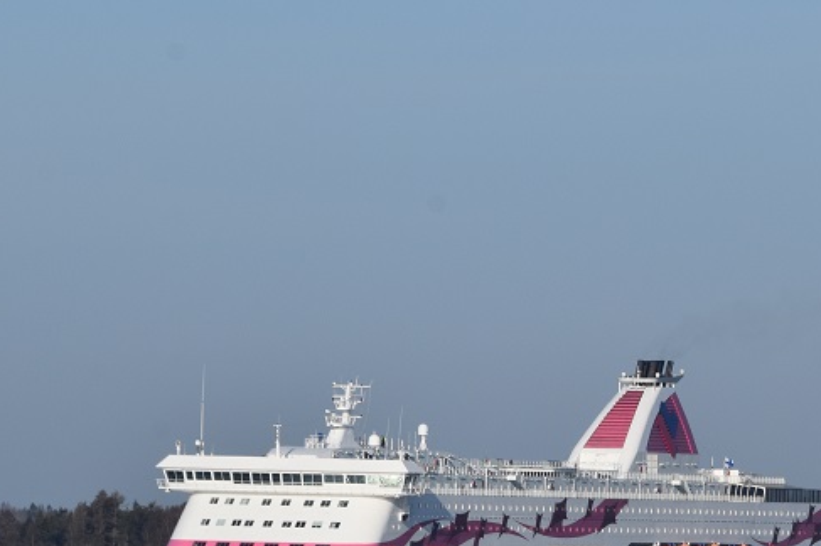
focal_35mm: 268
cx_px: 737
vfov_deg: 5.1
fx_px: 6109
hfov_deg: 7.7
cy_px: 494
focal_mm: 85
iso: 200
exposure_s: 1/500
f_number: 11
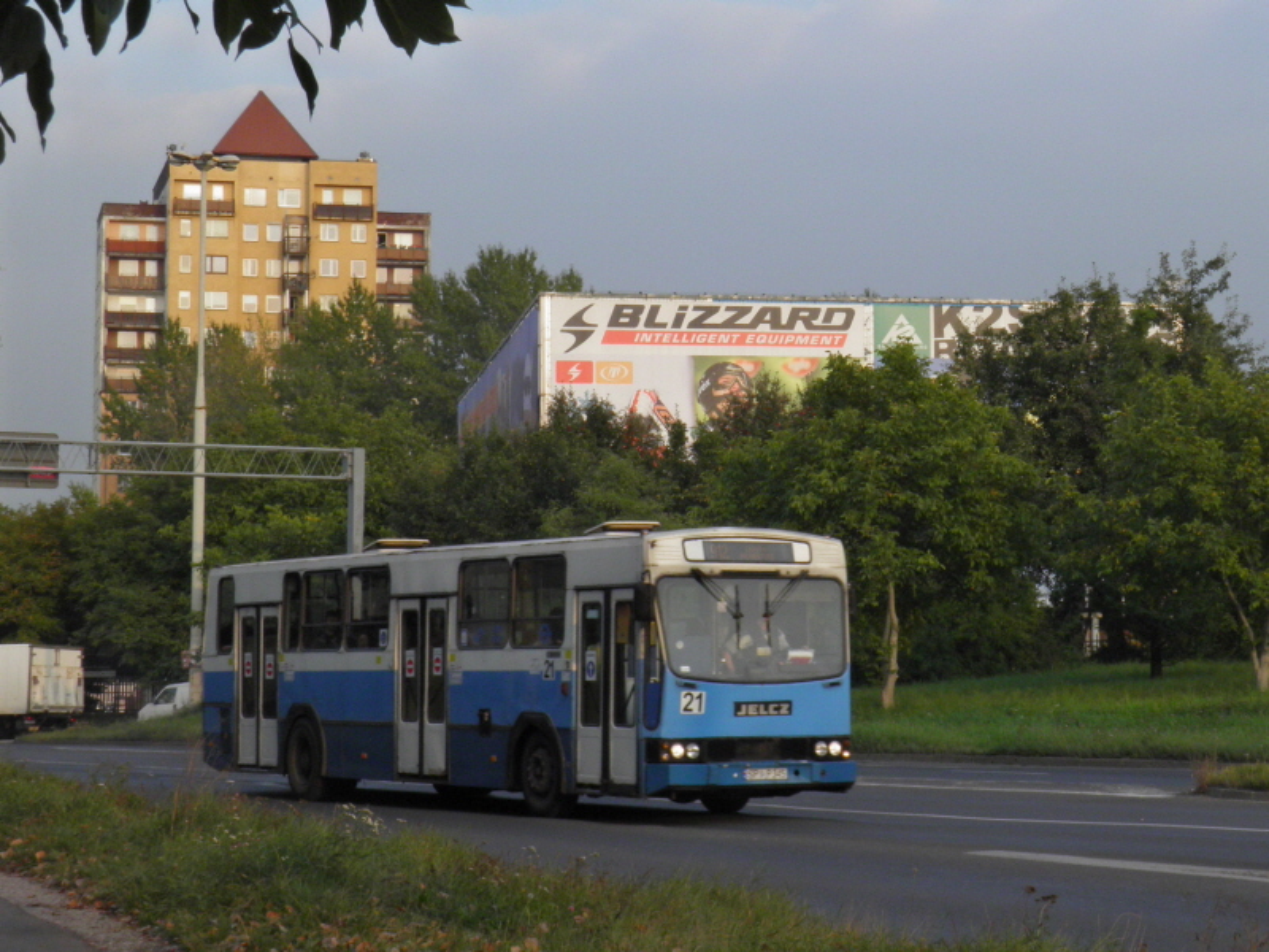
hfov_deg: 31.2
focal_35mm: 62
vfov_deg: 23.7
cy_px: 476
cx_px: 634
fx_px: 2273
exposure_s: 1/200
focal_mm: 11.2
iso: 100
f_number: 6
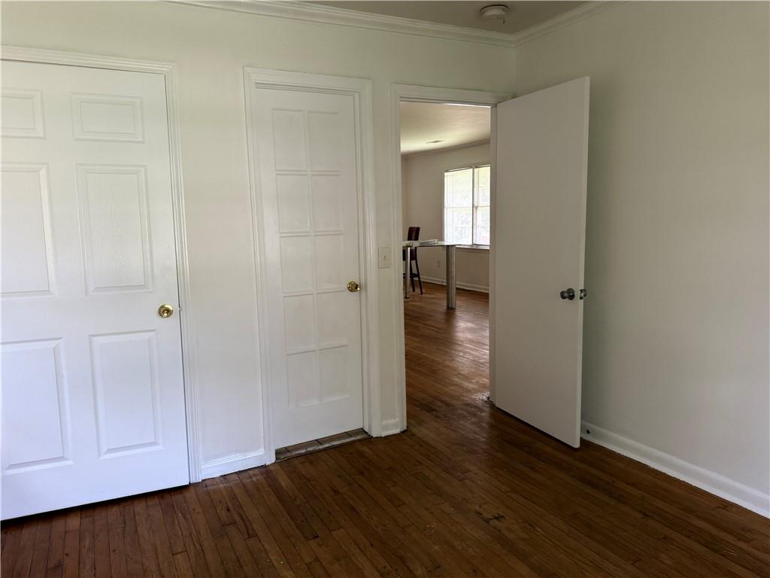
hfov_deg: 71.6
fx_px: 534
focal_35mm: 24
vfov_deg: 56.8
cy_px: 289
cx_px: 385
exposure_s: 1/104
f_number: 1.78
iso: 200
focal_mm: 6.76
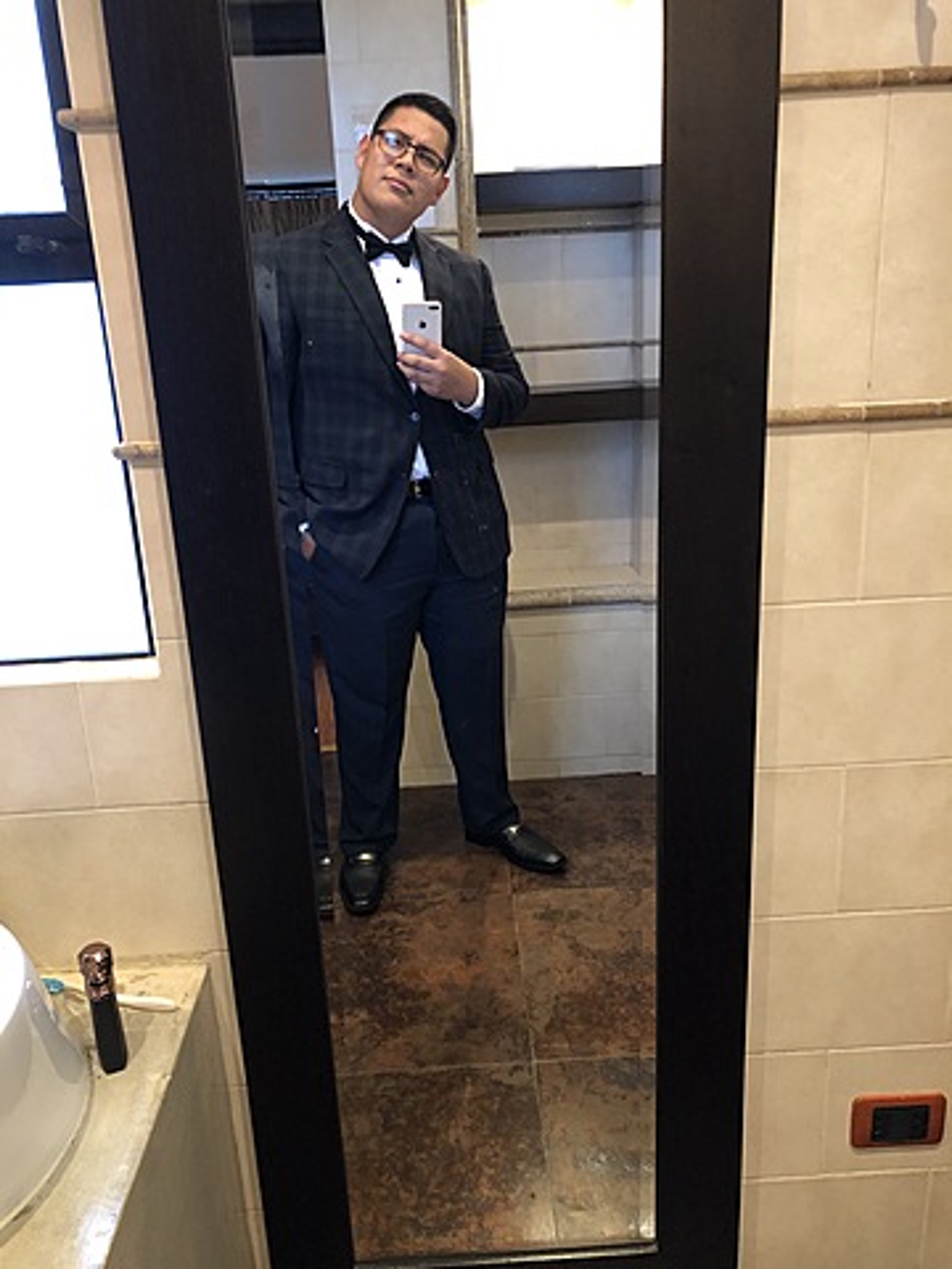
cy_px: 634
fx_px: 1027
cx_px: 476
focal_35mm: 28
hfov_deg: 49.7
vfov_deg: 63.4
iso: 100
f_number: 1.8
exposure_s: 1/10
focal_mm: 3.99
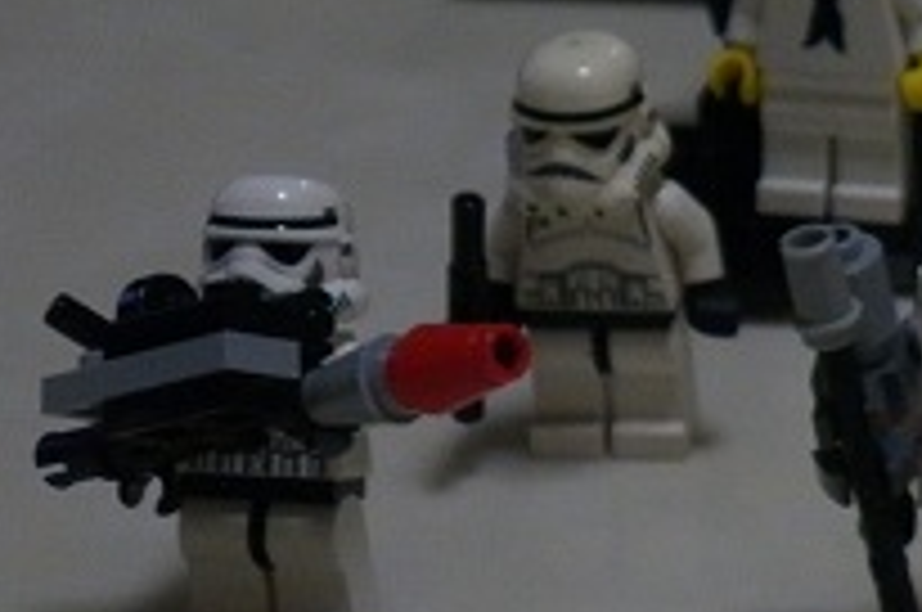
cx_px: 1403
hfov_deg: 11.0
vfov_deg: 7.6
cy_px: 234
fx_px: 4577
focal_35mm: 179
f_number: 3.5
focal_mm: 7.9
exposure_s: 1/40
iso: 160
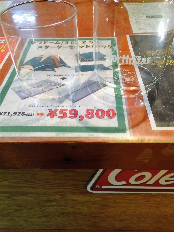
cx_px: 87
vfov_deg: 61.6
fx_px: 194
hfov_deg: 48.3
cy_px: 116
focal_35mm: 29
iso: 100
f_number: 2.2
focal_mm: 4.15
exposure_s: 1/33
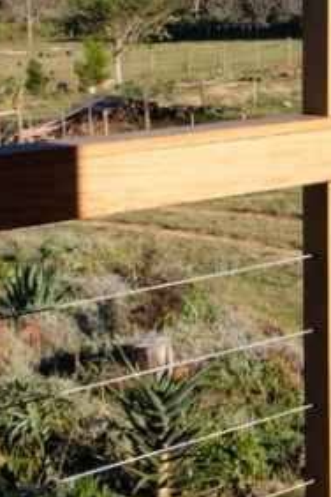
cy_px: 51
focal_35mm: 98
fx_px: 1351
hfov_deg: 12.9
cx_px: 557
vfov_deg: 20.4
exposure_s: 1/450
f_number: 8
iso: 400
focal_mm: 18
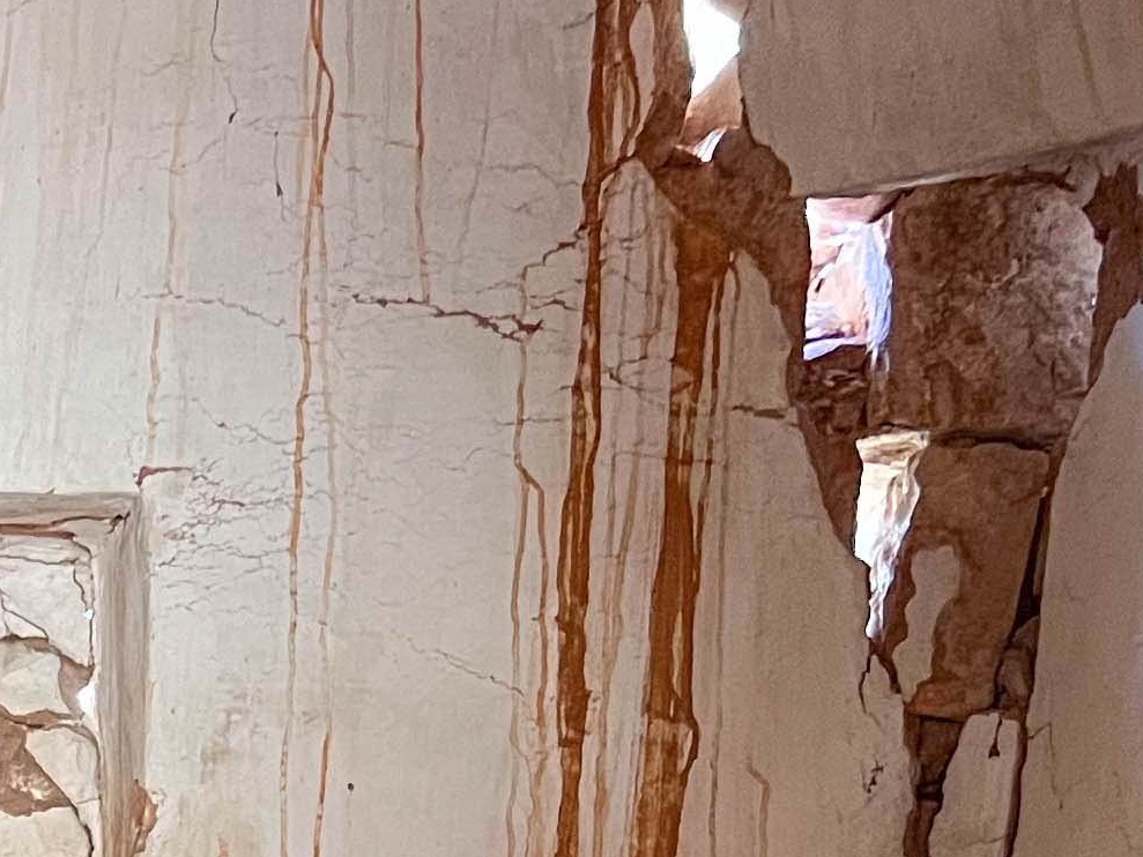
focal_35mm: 106
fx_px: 3500
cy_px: 1594
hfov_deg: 17.1
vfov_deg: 12.6
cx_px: -469
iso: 400
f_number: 1.5
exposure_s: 1/60
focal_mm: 5.7
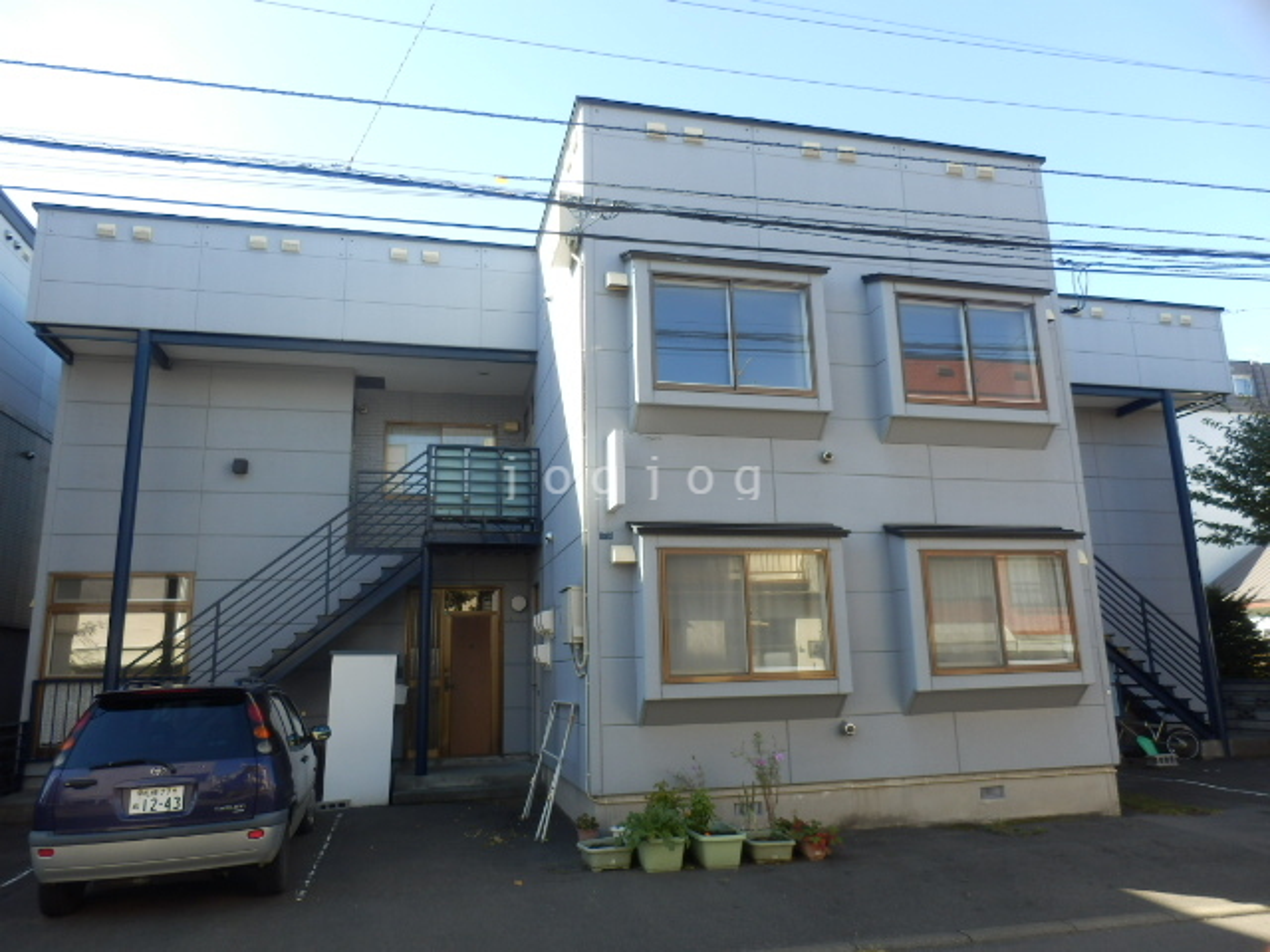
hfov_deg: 71.6
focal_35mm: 24
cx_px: 635
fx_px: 881
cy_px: 476
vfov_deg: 56.8
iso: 80
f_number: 3
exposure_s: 1/200
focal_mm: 4.2
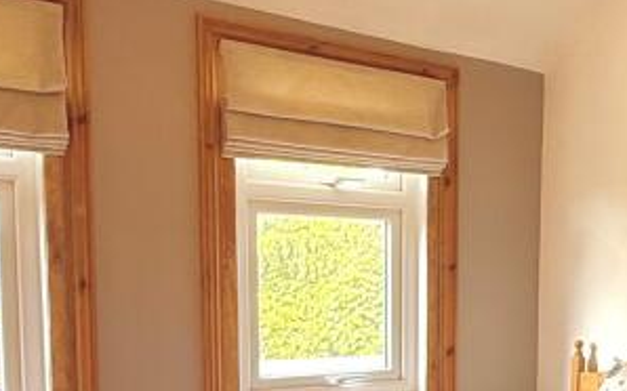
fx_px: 871
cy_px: 359
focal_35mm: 51
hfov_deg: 36.9
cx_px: 574
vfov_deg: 24.5
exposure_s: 1/99
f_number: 2.2
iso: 200
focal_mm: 2.22
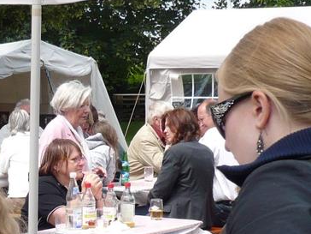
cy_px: 225
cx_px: 7
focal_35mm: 132
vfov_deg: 11.1
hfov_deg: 14.7
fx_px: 1186
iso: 100
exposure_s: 1/640
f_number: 3
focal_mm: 6.6
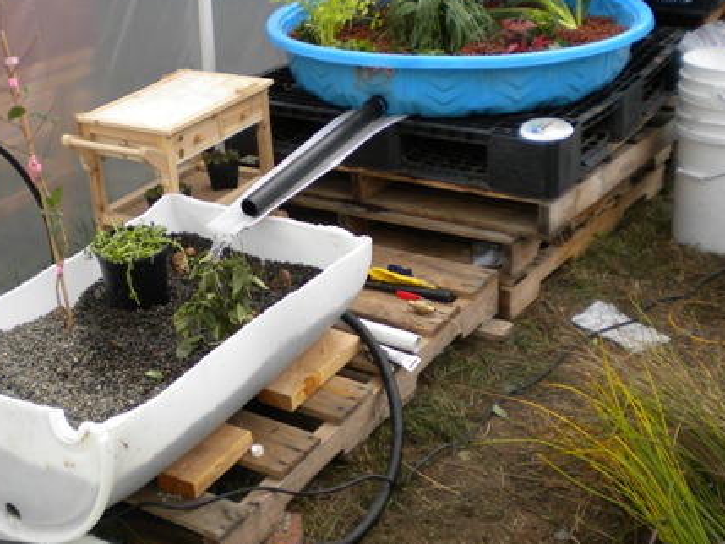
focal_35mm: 53
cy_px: 238
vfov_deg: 27.5
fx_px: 1110
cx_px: 287
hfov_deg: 36.0
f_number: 3.1
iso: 80
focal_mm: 6.3
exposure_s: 1/140
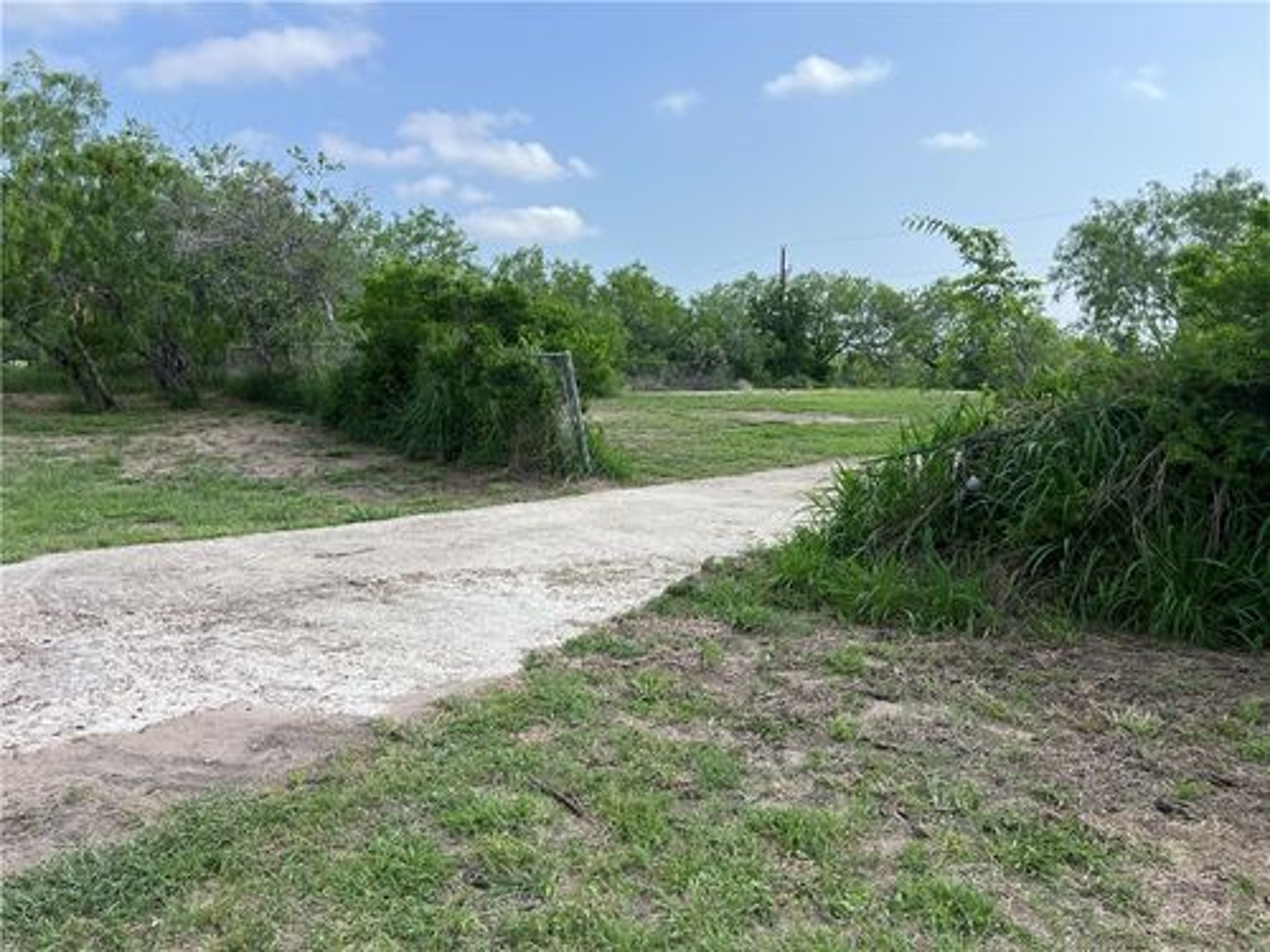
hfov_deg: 67.3
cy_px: 476
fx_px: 954
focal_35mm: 26
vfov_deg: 53.1
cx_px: 635
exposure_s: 1/3356
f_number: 1.5
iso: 50
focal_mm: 5.7
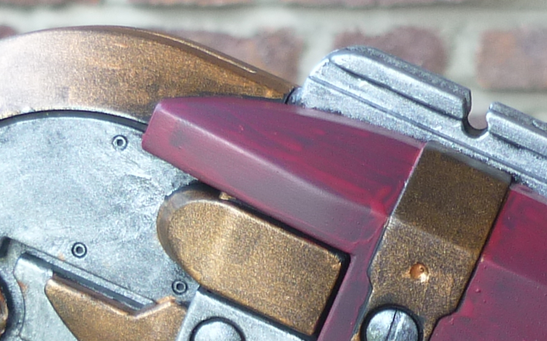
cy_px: 505
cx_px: 308
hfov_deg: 16.3
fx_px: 1908
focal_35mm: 128
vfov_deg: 9.9
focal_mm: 5.5
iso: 80
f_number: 2.8
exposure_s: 1/40
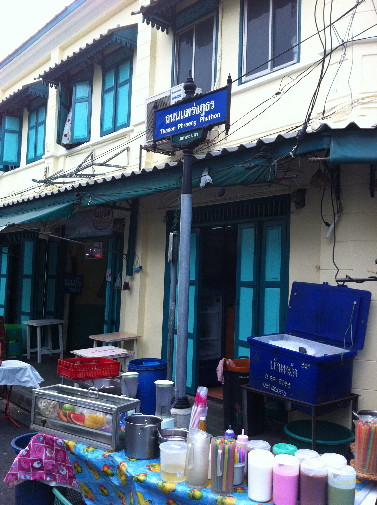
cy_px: 252
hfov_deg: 40.6
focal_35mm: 35
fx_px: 510
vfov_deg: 52.7
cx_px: 188
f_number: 2.8
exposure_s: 1/120
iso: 100
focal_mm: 3.85
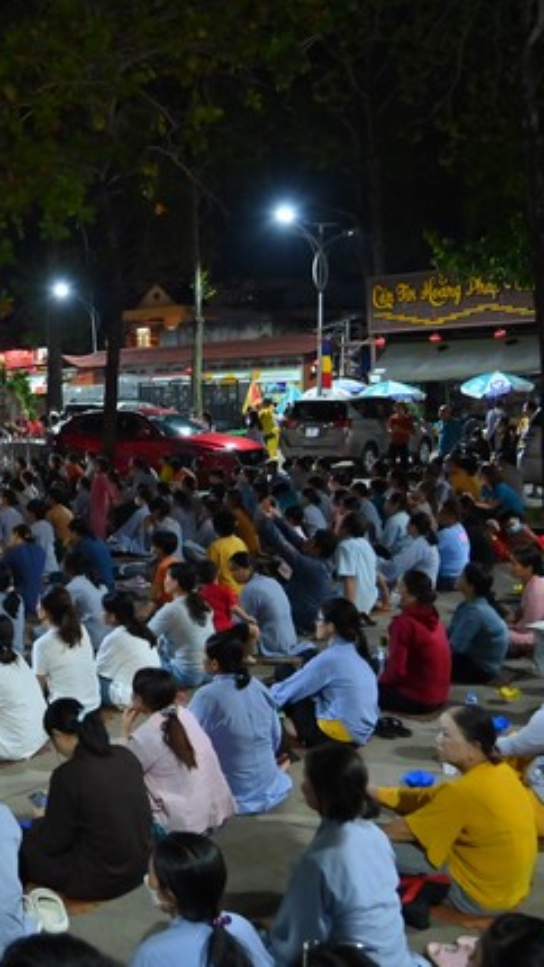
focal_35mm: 38
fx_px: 974
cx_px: -11
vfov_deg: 52.8
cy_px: 482
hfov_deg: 29.0
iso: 2500
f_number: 4.5
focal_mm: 24
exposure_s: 1/60
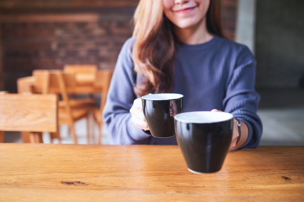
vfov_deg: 37.8
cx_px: 152
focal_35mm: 35
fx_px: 295
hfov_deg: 54.5
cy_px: 101
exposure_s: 1/60
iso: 200
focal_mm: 23
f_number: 2
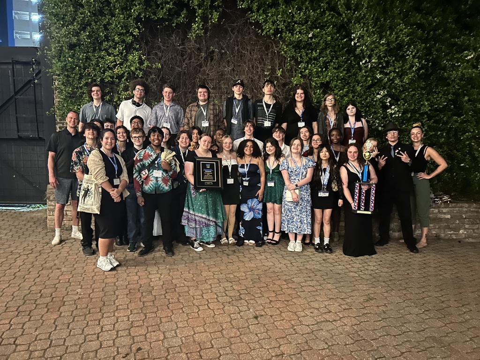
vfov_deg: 53.1
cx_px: 240
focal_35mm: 26
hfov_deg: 67.3
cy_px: 180
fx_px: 361
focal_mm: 5.7
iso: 1000
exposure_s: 1/15
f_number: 1.5
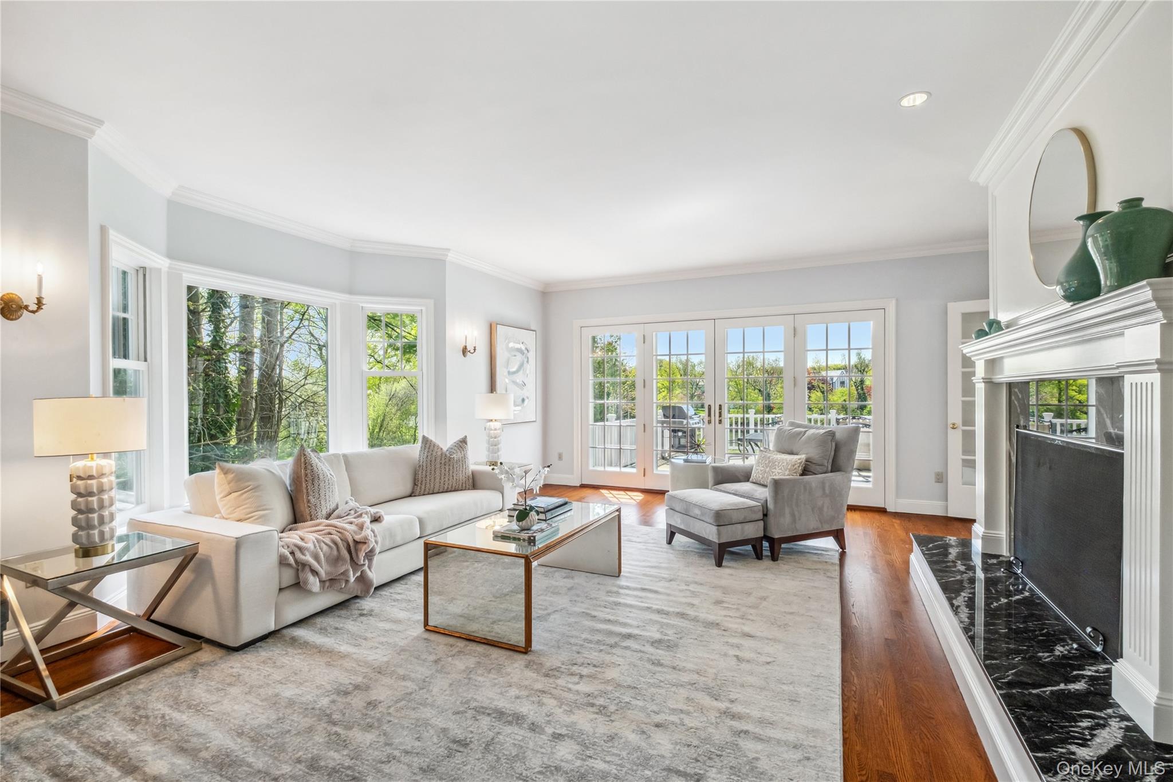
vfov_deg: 77.3
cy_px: 391
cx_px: 586
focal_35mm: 15
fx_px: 489
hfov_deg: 100.4
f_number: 10
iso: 320
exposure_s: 1/25
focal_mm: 10
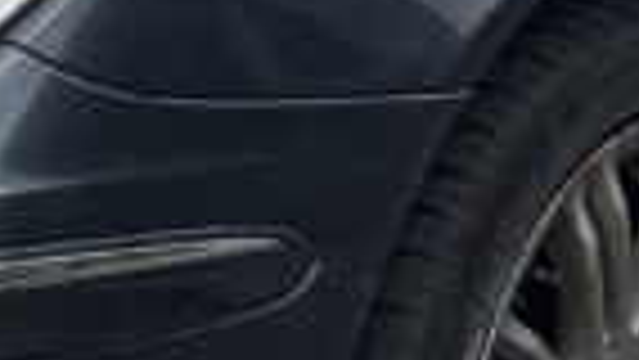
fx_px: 2492
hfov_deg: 14.5
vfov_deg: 8.3
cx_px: 99
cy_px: 238
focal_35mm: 147
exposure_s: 1/3247
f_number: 1.78
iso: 80
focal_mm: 6.76
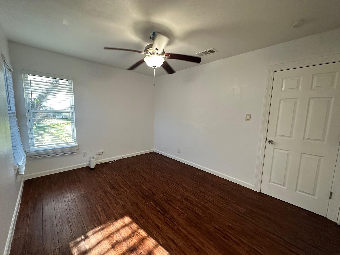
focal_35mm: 14
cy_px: 128
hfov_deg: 102.1
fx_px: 138
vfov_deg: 85.7
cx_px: 170
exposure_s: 1/120
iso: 250
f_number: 2.2
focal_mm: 2.22
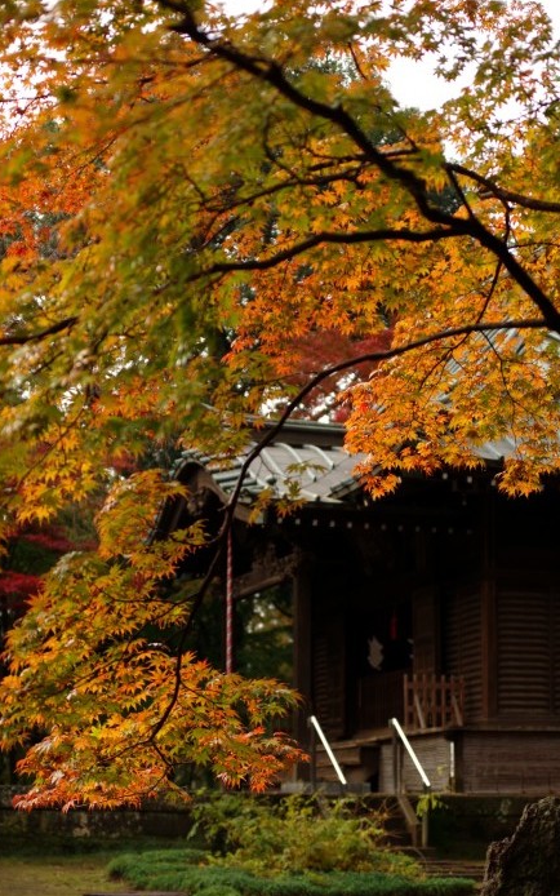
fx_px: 1879
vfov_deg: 26.8
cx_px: 292
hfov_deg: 16.9
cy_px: 447
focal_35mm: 77
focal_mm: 50
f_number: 2.8
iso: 200
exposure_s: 1/640
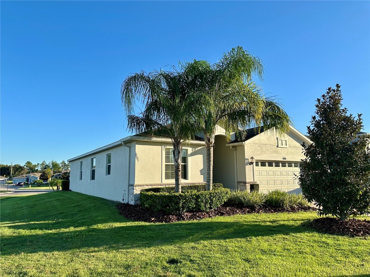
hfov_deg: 71.6
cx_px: 185
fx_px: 257
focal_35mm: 24
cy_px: 138
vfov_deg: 56.8
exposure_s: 1/2591
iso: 80
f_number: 1.78
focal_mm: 6.86
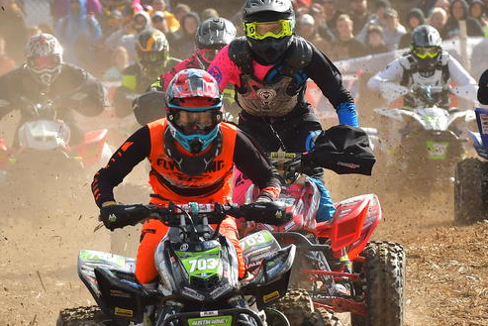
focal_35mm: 791
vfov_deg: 1.7
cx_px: 165
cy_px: 278
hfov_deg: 2.6
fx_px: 10725
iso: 400
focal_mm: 200
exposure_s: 1/1600
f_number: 5.6
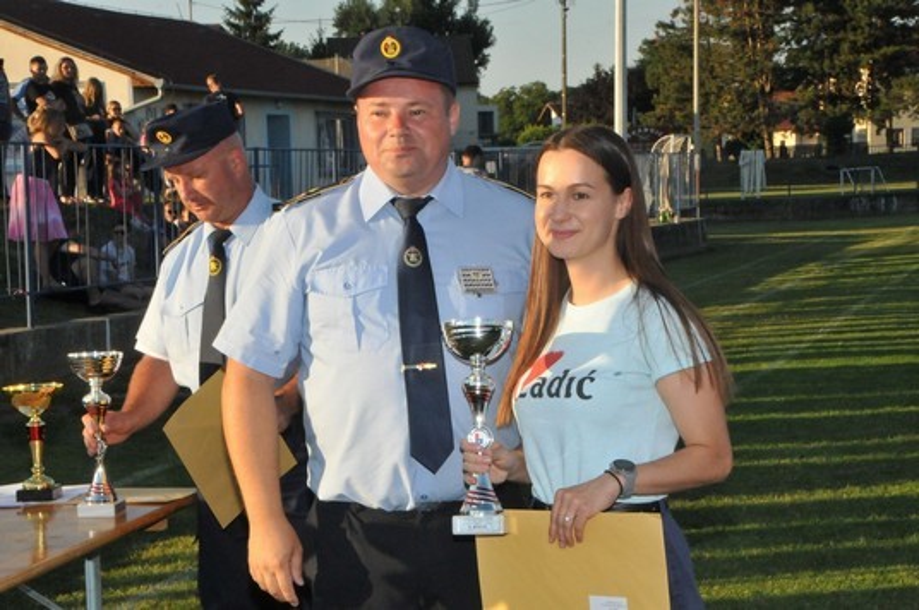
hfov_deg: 24.6
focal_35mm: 82
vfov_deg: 16.5
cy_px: 305
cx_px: 460
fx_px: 2103
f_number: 22
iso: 1600
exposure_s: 1/250
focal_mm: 55
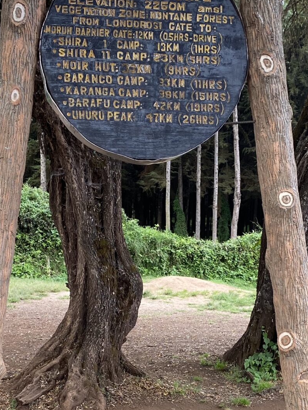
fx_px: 748
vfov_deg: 30.0
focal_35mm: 63
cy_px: 326
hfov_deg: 23.2
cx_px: 129
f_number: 1.8
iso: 64
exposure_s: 1/122
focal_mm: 4.25
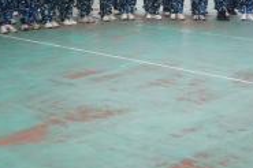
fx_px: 590
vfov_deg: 15.5
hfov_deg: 23.8
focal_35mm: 84
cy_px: -42
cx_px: 44
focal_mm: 31
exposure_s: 1/200
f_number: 7.1
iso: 200
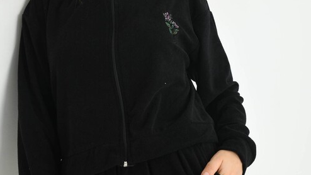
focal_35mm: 89
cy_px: 73
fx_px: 734
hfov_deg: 23.9
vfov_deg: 13.6
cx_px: 156
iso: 160
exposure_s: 1/125
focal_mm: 56
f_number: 5.6
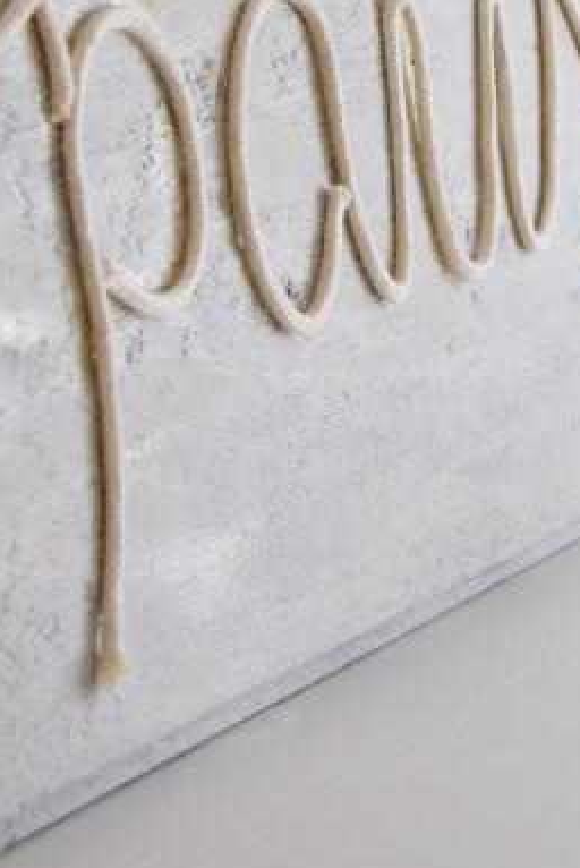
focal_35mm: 140
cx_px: 626
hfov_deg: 9.7
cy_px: -5
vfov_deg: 14.4
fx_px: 3385
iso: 125
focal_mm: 35
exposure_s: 1/50
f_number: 7.1
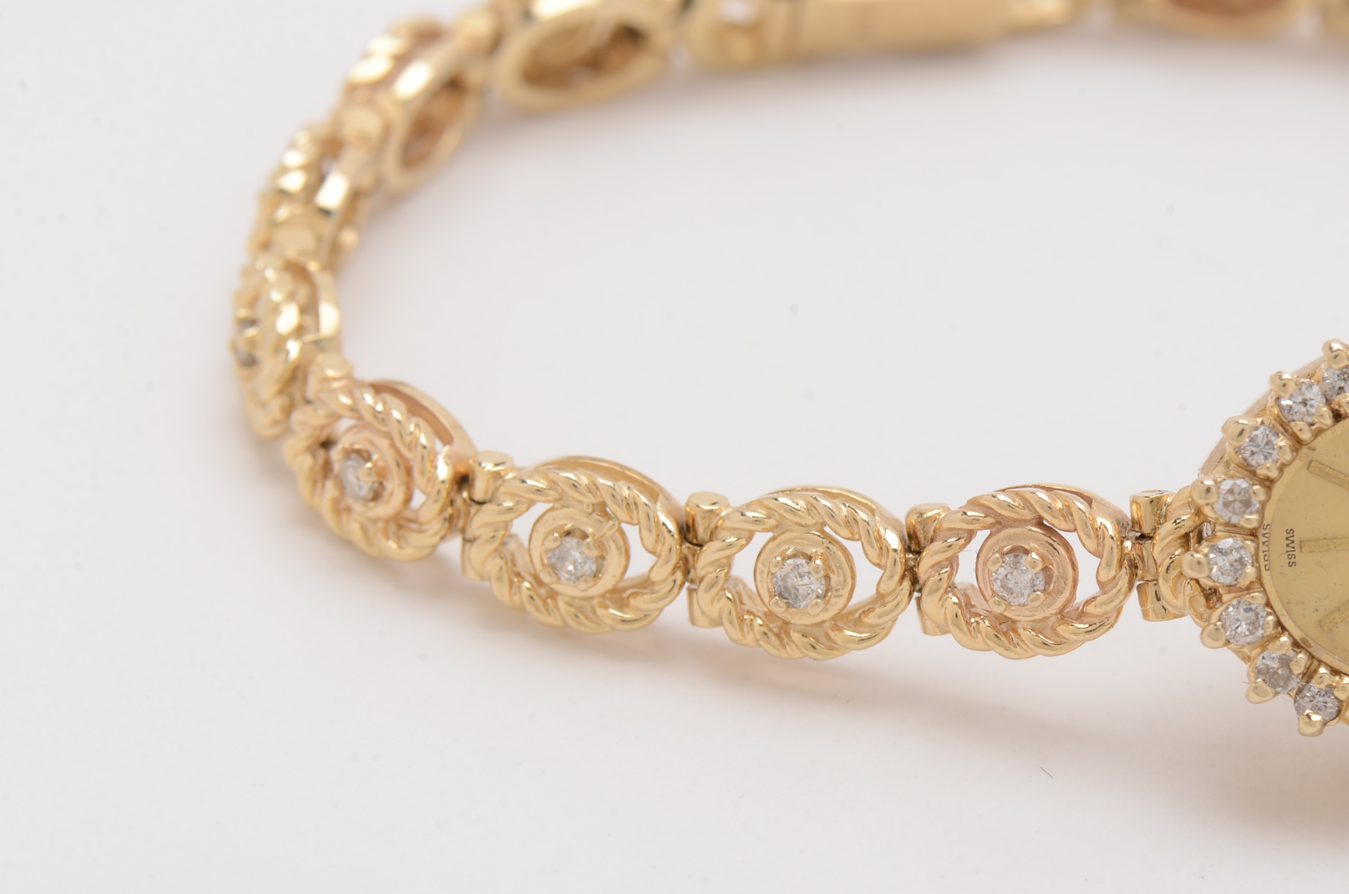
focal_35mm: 128
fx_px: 4768
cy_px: 447
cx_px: 674
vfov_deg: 10.7
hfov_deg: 16.1
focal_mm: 85
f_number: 18
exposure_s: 1/125
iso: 200
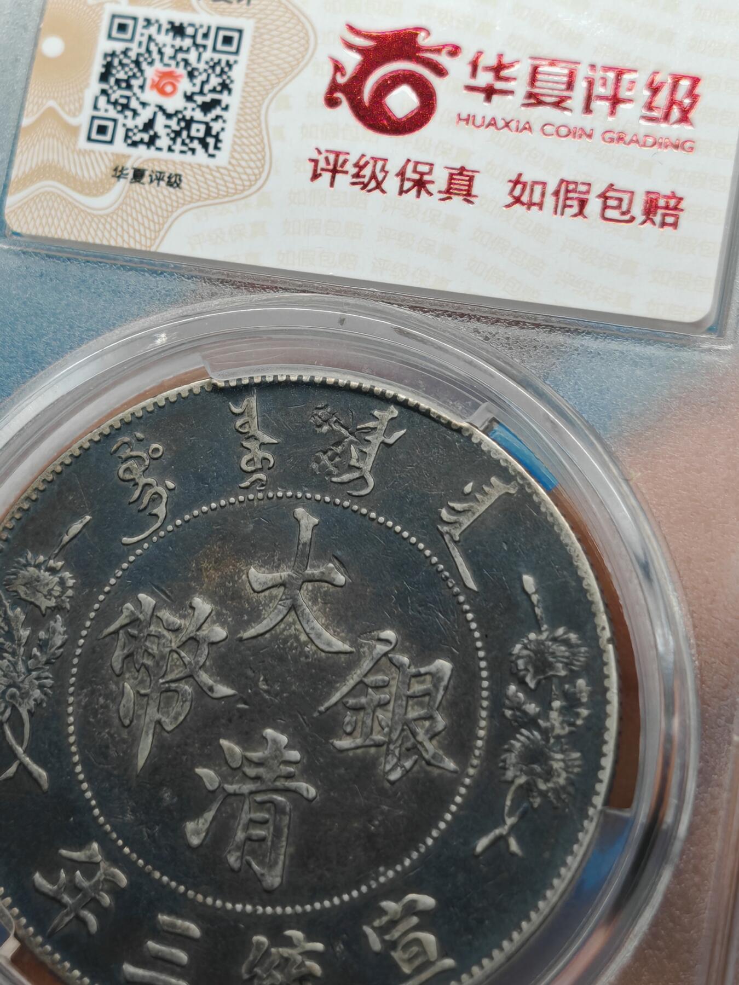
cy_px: 492
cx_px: 370
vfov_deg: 20.7
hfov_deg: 15.6
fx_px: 2704
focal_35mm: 95
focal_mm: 7.62
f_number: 1.6
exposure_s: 1/240
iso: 50
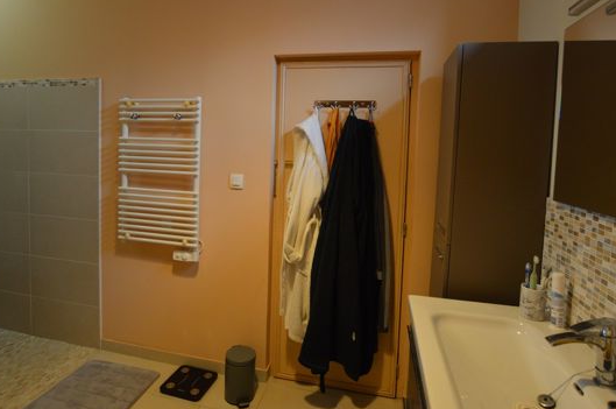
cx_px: 284
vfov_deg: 61.4
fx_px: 342
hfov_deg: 83.9
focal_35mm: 20
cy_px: 169
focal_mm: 10
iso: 800
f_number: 3.5
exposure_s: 1/60
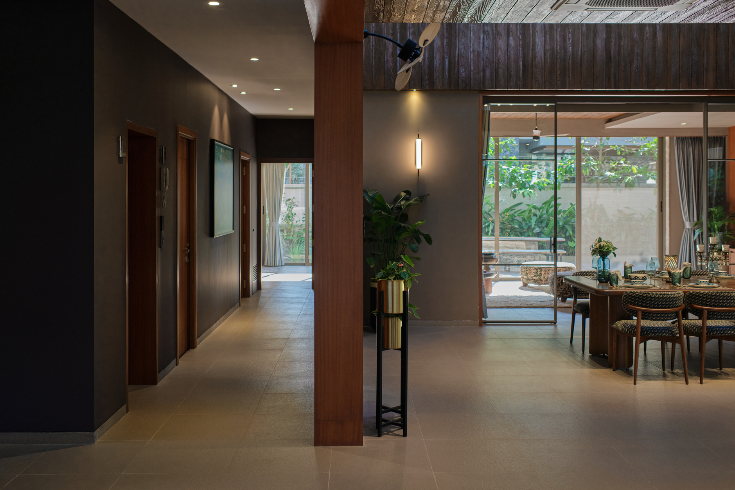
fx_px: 715
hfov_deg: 54.4
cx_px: 368
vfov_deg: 37.9
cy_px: 245
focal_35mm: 35
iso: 500
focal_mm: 23
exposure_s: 1/125
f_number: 3.2
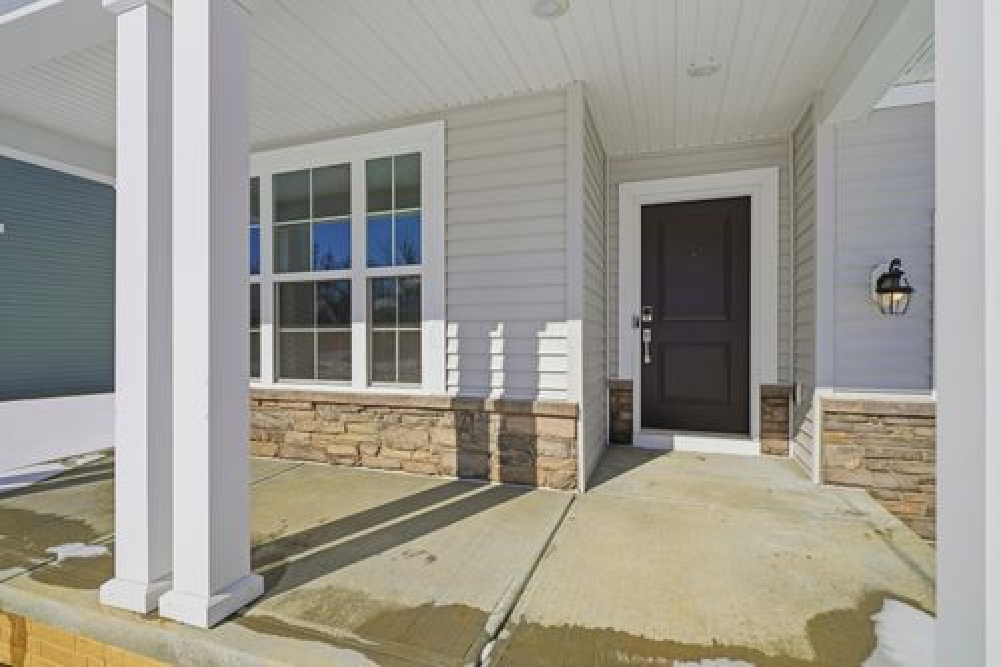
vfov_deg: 72.0
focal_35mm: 16
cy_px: 334
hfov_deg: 95.0
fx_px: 459
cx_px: 500
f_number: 11
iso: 100
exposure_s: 1/2000
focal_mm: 11
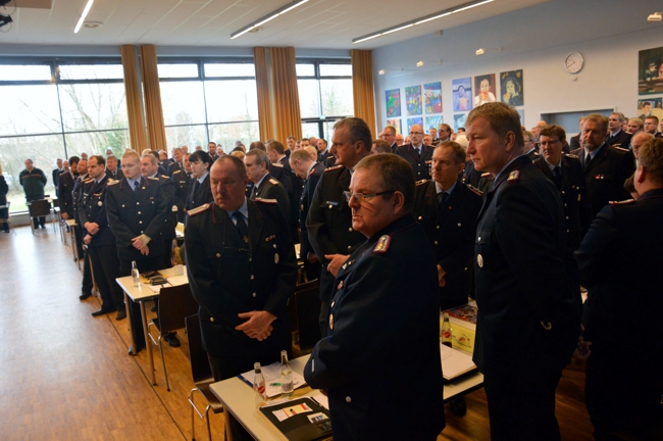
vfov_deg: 47.8
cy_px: 220
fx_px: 497
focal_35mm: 27
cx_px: 332
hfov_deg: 67.4
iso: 800
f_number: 4.5
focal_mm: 18
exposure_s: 1/80
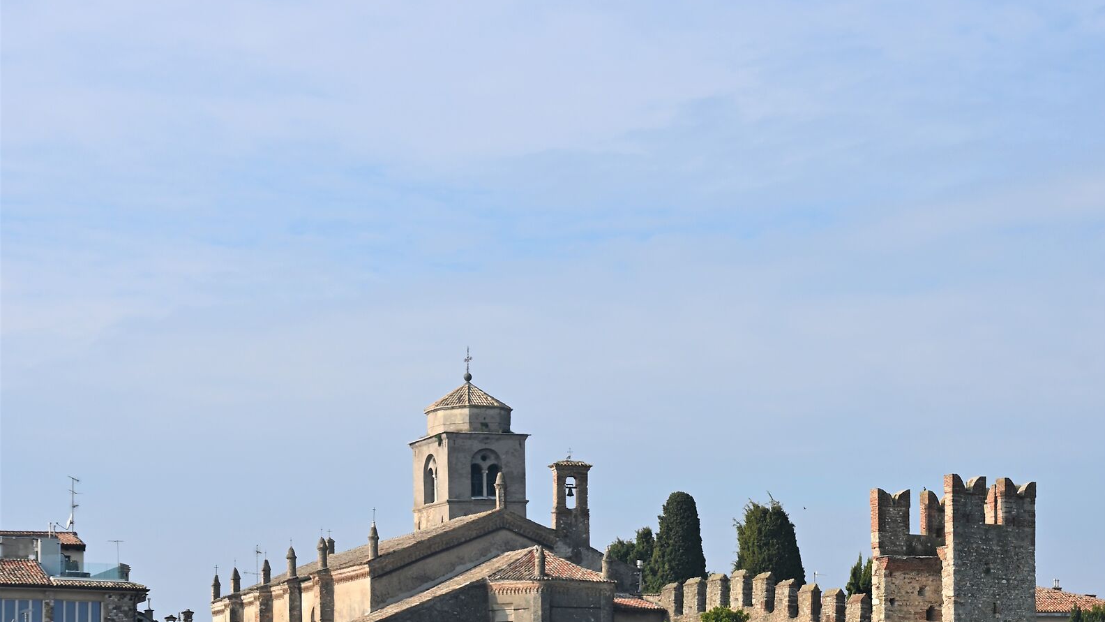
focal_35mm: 119
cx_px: 556
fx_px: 3487
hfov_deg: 18.0
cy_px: 551
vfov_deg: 10.1
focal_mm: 75
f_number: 8
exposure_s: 1/400
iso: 100
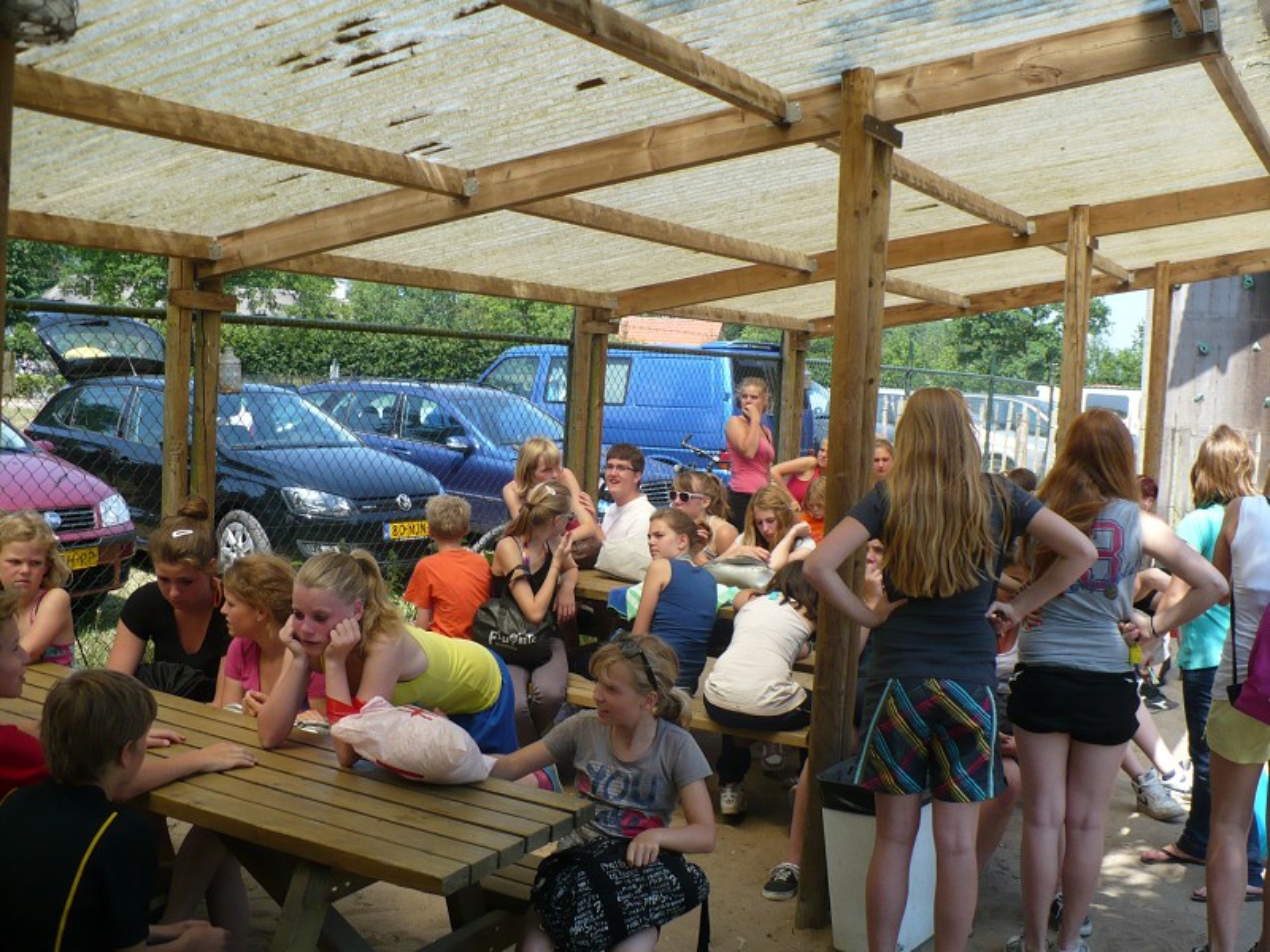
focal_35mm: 37
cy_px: 476
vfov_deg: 38.7
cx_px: 635
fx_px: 1357
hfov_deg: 50.1
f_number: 2.8
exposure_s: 1/500
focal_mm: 6.1
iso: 100
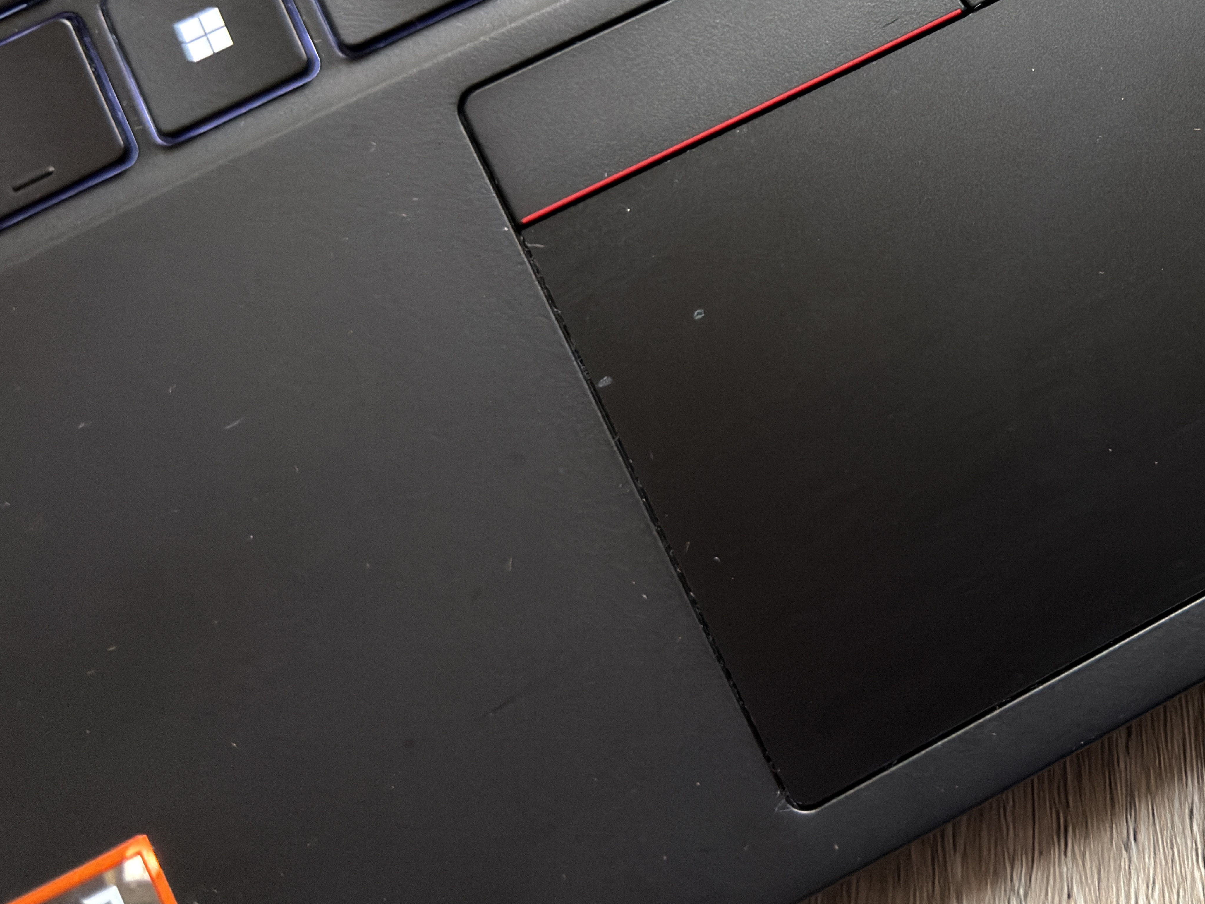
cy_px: 142
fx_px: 1636
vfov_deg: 29.9
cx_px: 1041
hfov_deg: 38.2
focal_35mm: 47
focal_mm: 6.76
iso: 640
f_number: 1.78
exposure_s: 1/30
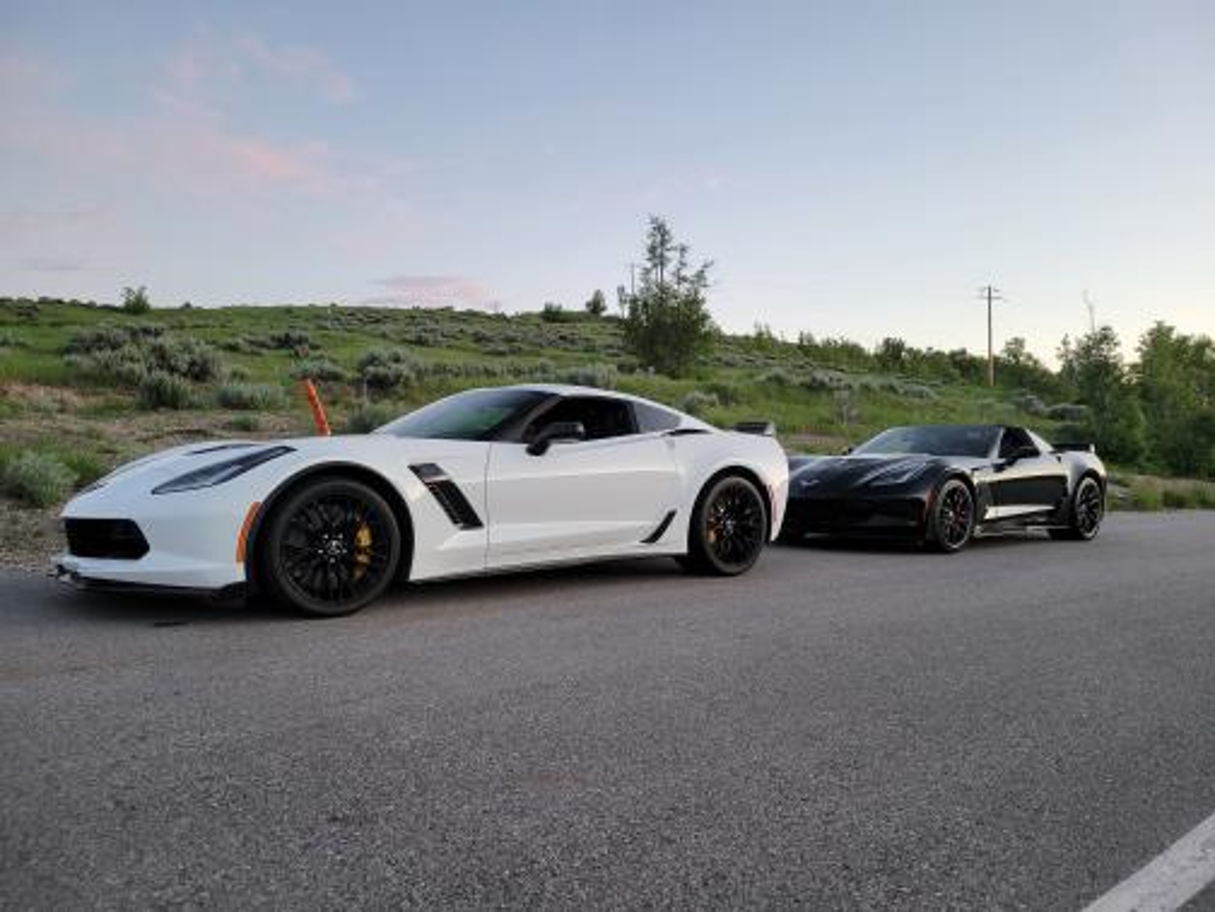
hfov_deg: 67.3
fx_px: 913
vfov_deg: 53.1
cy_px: 456
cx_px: 608
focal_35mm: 26
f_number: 1.8
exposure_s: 1/120
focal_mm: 5.4
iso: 160
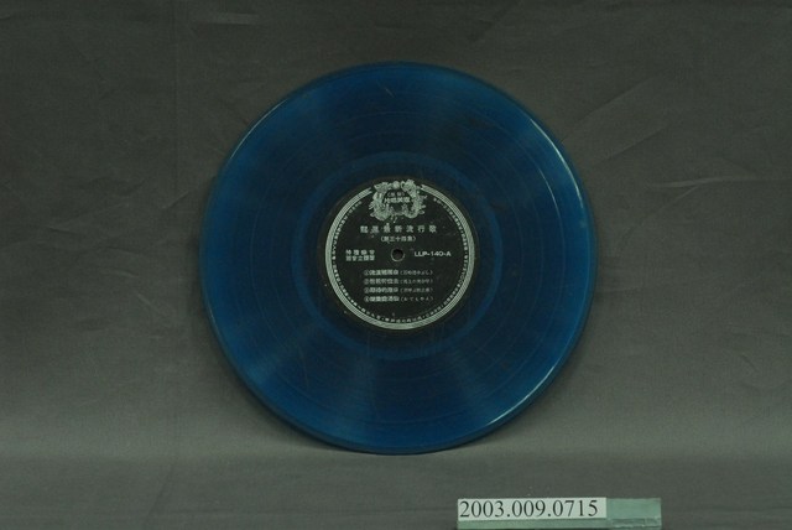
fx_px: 1982
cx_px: 396
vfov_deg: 15.2
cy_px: 265
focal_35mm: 90
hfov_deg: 22.6
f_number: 10
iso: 1000
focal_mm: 60
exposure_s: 1/20
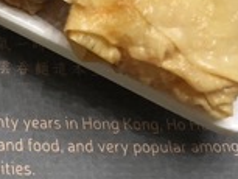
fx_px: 805
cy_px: -39
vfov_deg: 12.4
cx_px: -107
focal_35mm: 117
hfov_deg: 15.6
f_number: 1.8
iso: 40
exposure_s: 1/25
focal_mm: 4
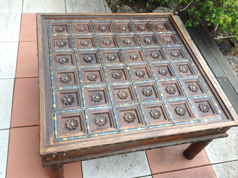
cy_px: 89
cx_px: 119
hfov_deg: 52.7
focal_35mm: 35
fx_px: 240
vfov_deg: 40.6
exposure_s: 1/167
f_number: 2.4
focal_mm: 4.28
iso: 50
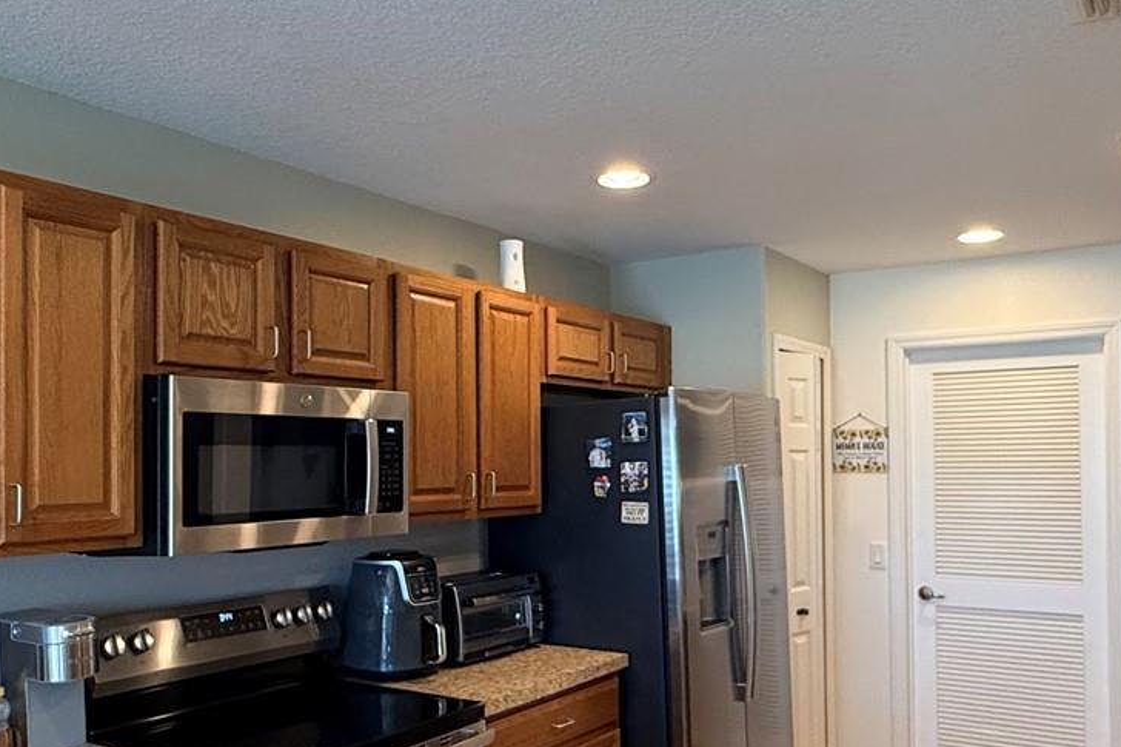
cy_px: 445
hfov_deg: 58.7
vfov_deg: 40.9
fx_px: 996
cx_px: 576
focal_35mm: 32
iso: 200
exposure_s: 1/120
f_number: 2.2
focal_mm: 2.22
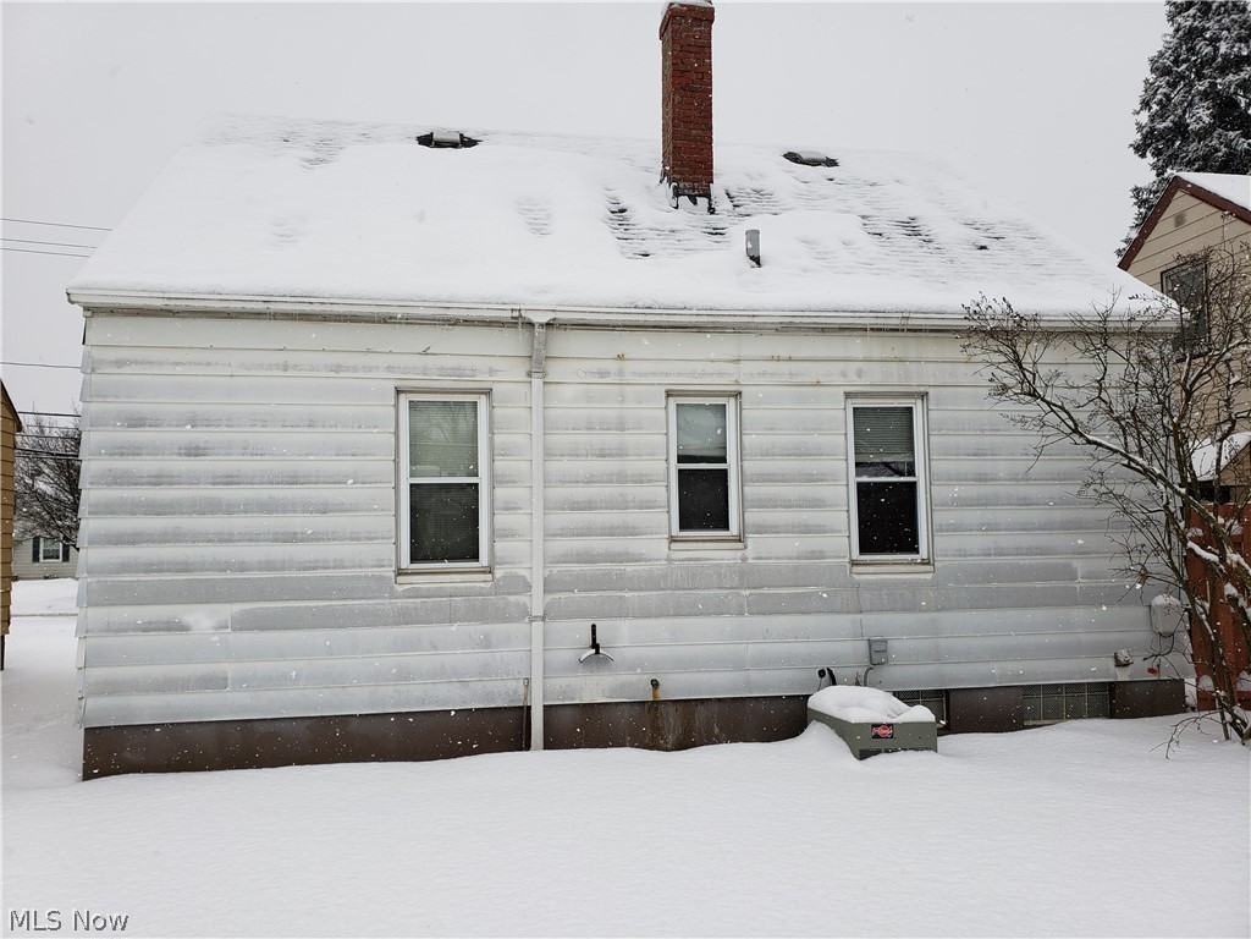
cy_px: 470
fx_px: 940
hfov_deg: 67.3
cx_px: 626
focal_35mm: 26
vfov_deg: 53.1
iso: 50
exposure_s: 1/1454
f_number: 2.4
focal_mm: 4.3
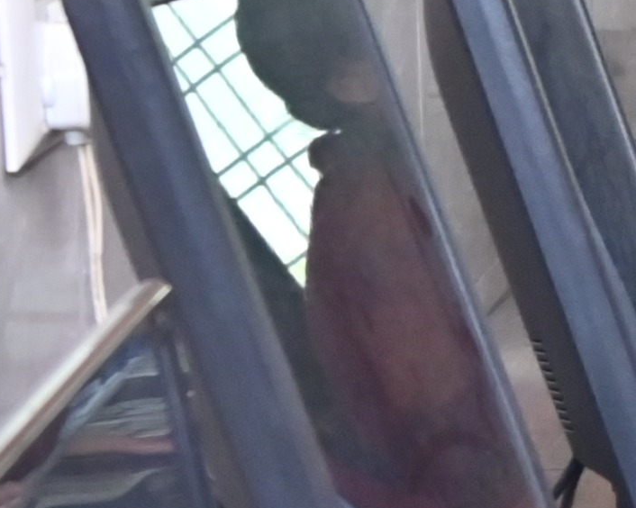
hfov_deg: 7.3
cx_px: 1832
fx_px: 4493
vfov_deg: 6.5
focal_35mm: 239
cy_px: 349
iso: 800
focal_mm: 21.5
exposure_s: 1/160
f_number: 5
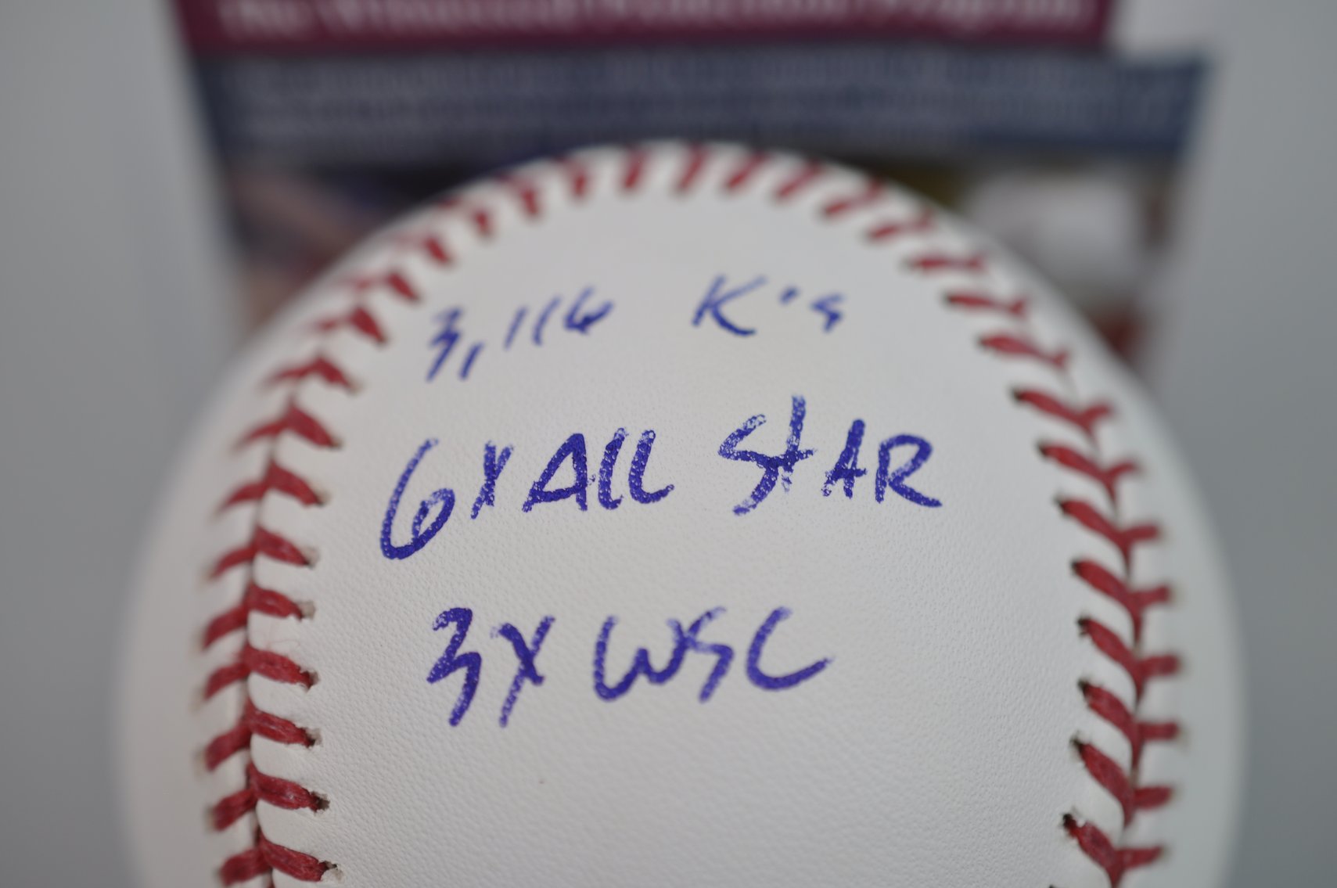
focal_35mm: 60
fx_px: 2226
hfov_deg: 33.4
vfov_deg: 22.6
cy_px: 444
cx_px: 668
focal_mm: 40
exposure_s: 1/80
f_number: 4.5
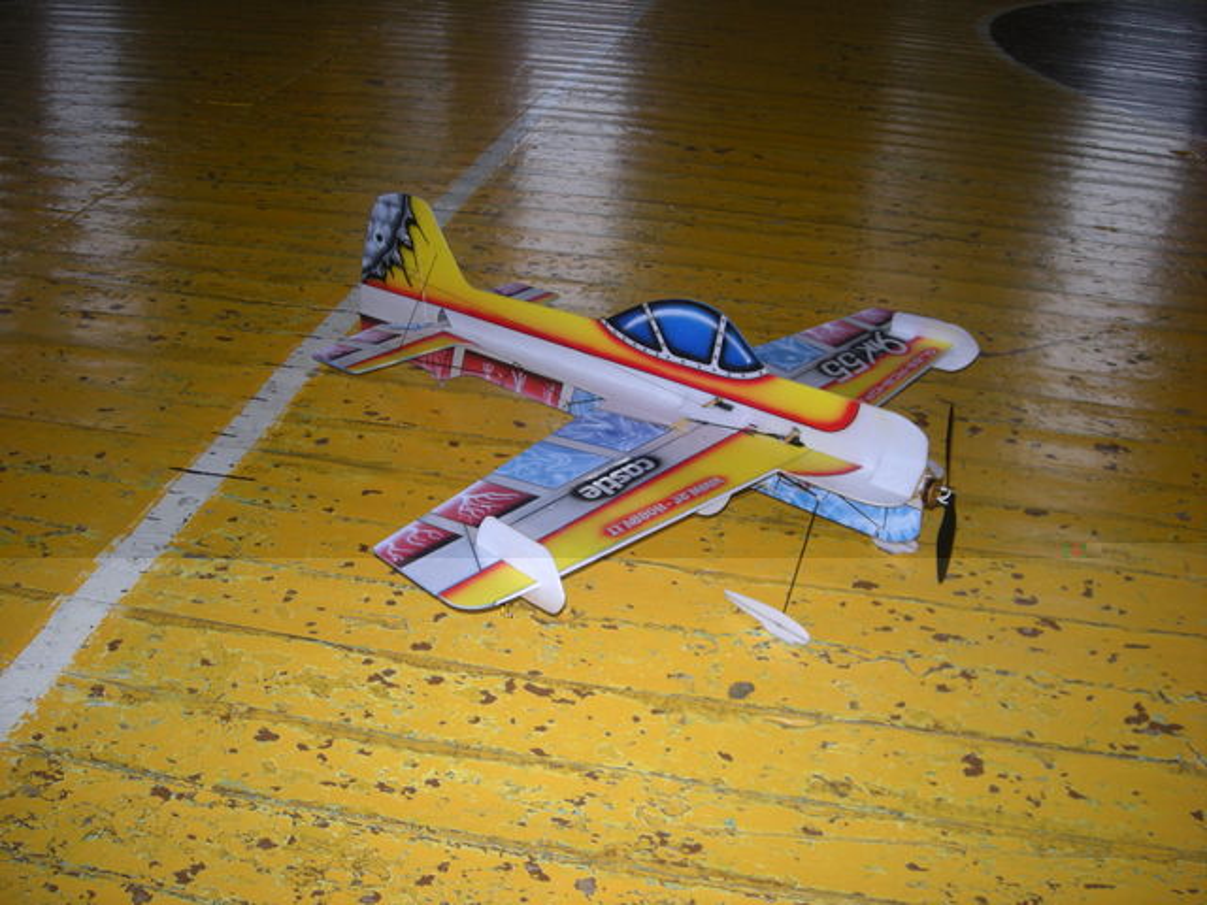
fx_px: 1220
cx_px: 604
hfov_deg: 52.6
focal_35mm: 35
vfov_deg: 40.7
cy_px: 452
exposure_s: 1/56
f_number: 2.8
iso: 64
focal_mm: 5.7
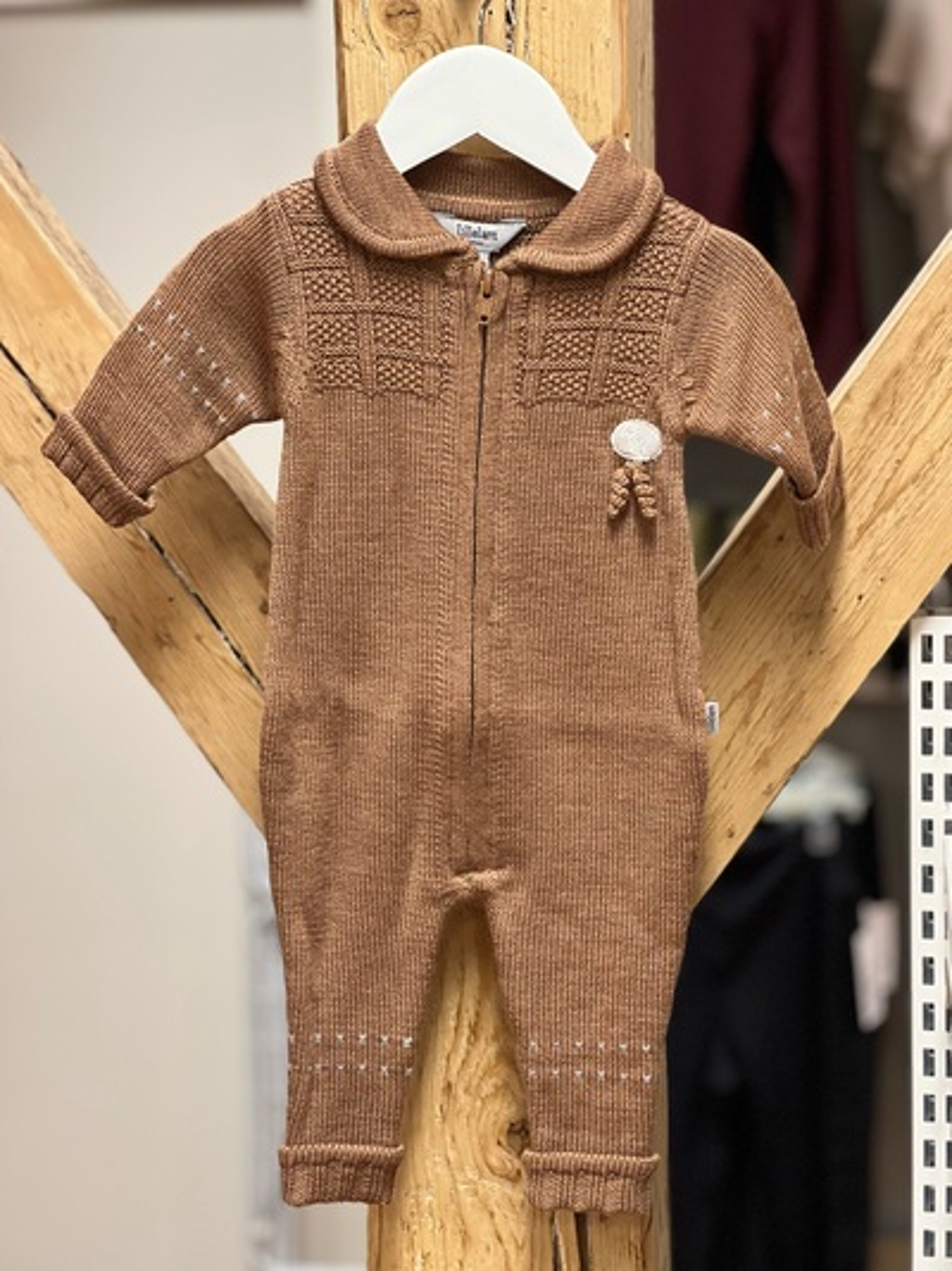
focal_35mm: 77
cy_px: 636
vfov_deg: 25.3
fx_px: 2826
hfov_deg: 19.1
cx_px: 476
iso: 200
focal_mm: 9
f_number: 2.8
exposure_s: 1/33
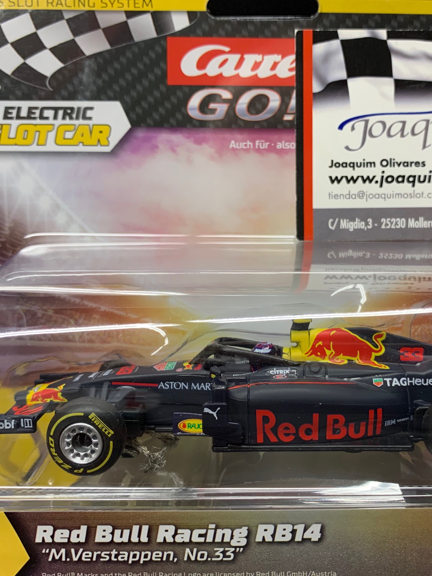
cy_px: 288
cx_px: 258
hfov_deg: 40.5
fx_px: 583
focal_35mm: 35
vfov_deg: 52.6
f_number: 1.8
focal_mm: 4.25
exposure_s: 1/50
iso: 64
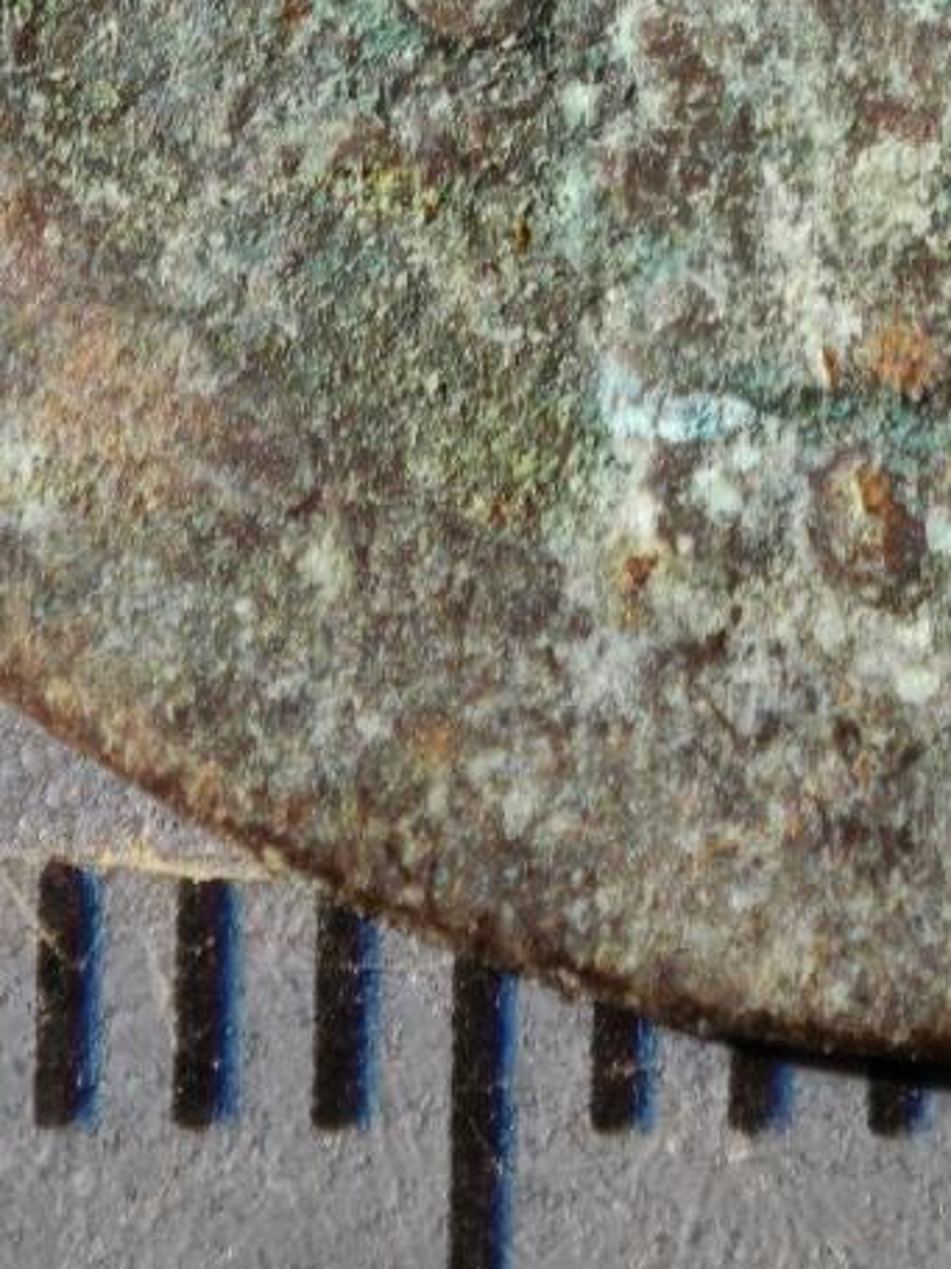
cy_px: -800
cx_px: 1035
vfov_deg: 4.6
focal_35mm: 431
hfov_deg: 3.4
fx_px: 15795
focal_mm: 9
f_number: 2
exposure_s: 1/100
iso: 200
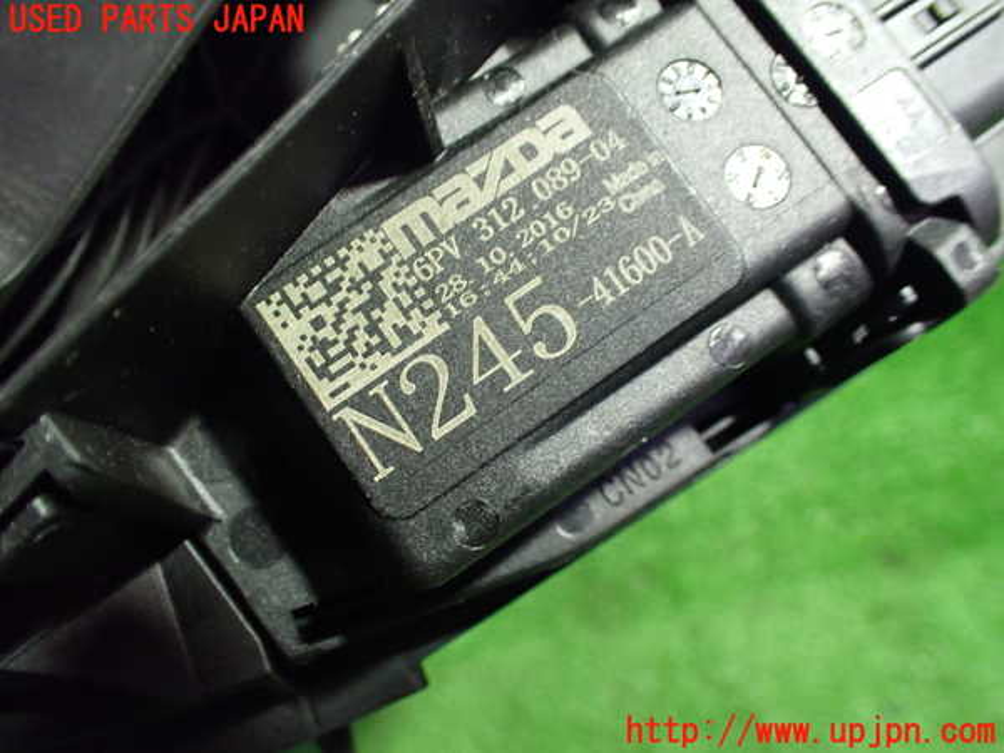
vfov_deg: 46.8
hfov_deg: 60.0
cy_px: 376
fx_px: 870
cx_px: 502
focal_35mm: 30
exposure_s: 1/60
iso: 800
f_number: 2.3
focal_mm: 5.4
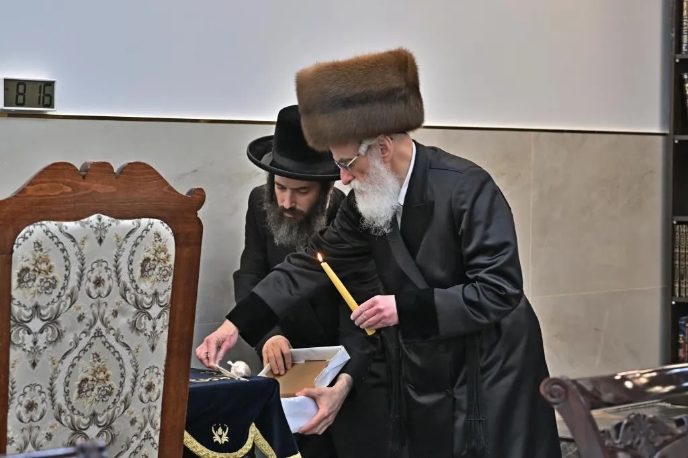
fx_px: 1681
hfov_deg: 23.1
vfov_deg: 15.5
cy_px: 229
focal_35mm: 88
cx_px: 344
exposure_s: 1/125
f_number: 4
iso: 250
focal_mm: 59
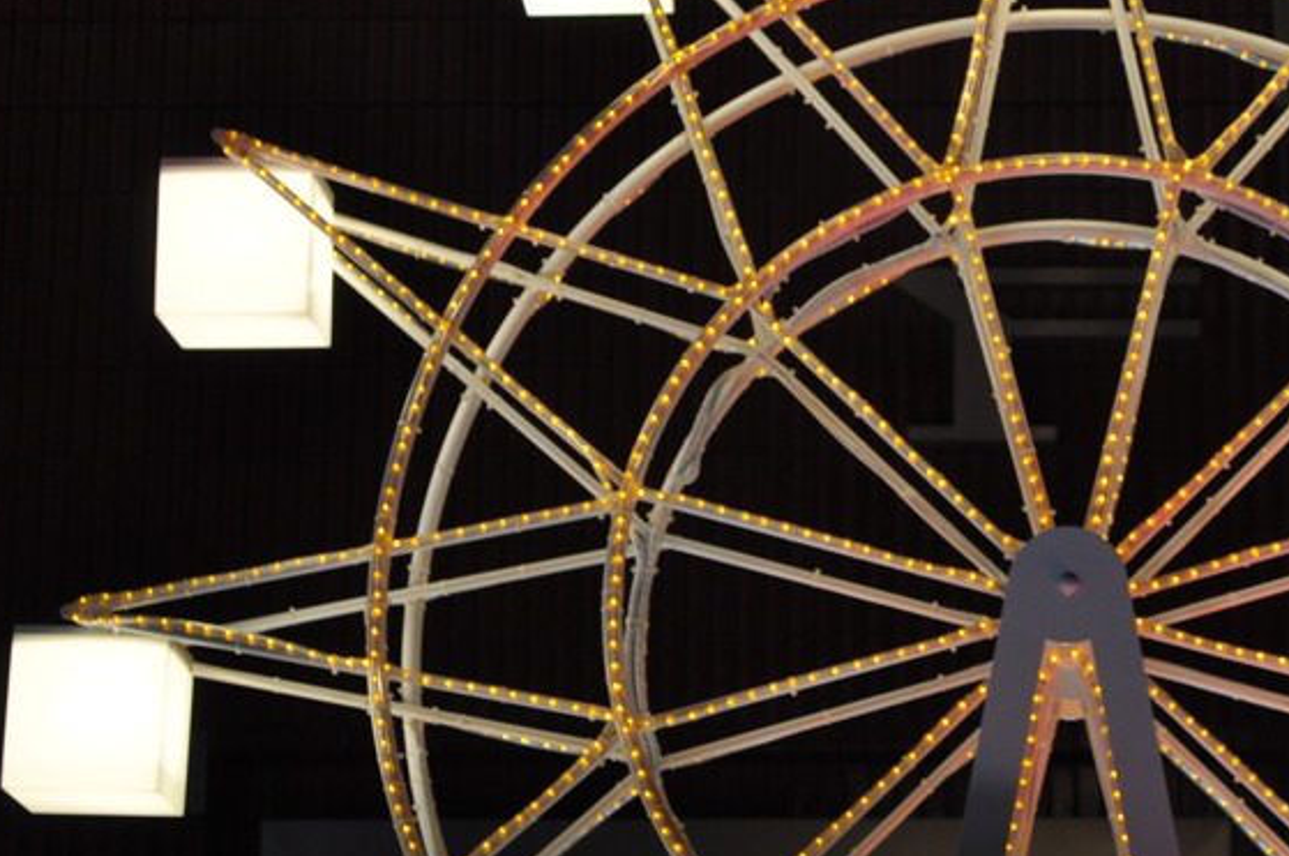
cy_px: 362
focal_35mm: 132
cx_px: 1075
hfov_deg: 15.4
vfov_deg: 10.4
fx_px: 4719
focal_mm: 48
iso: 400
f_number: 5.3
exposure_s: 1/80
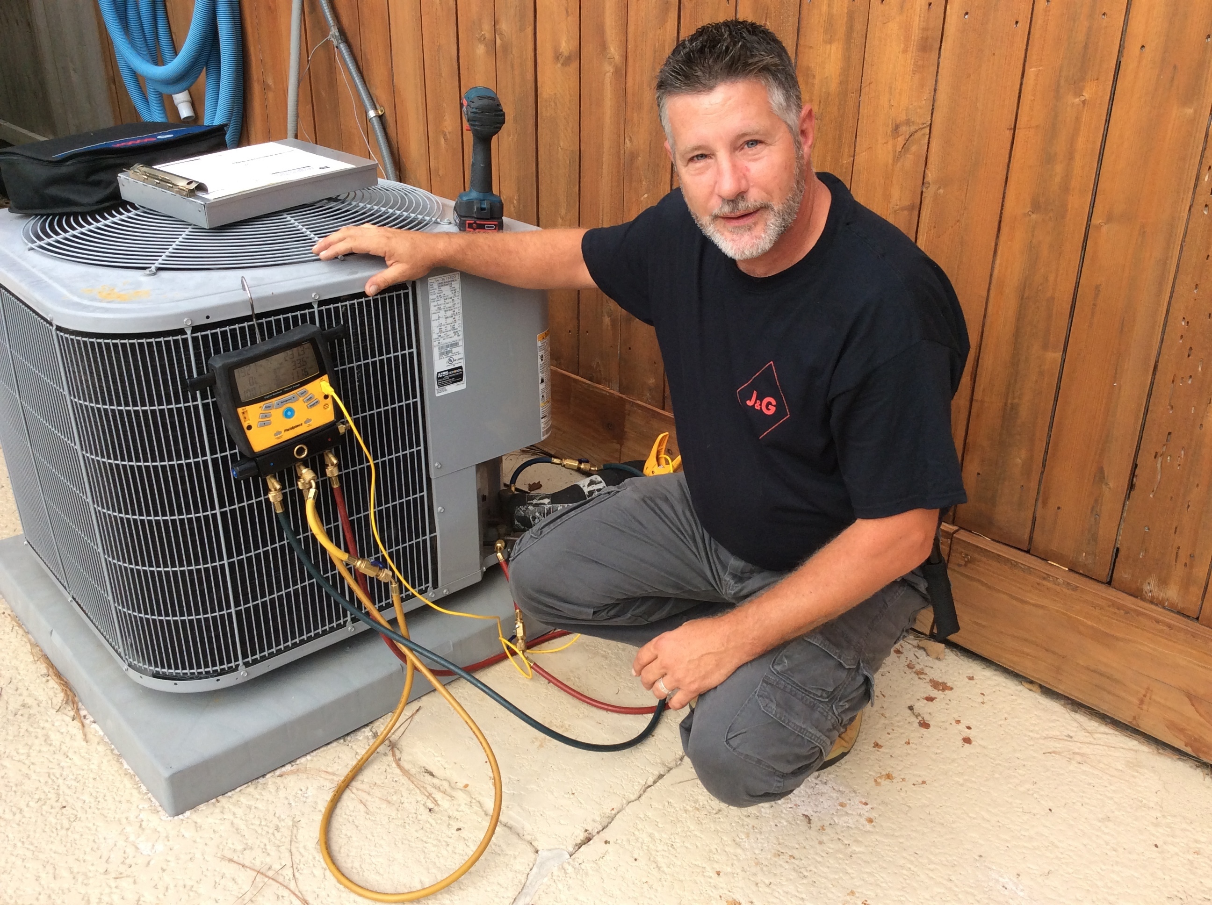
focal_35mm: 32
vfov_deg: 44.1
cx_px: 606
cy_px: 452
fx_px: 1119
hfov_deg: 56.9
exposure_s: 1/120
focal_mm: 3.3
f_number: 2.4
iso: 40
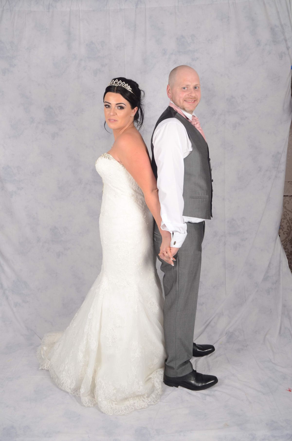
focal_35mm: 36
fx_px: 440
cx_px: 146
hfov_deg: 36.7
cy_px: 220
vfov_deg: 53.2
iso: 200
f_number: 5.6
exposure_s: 1/125
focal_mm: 24
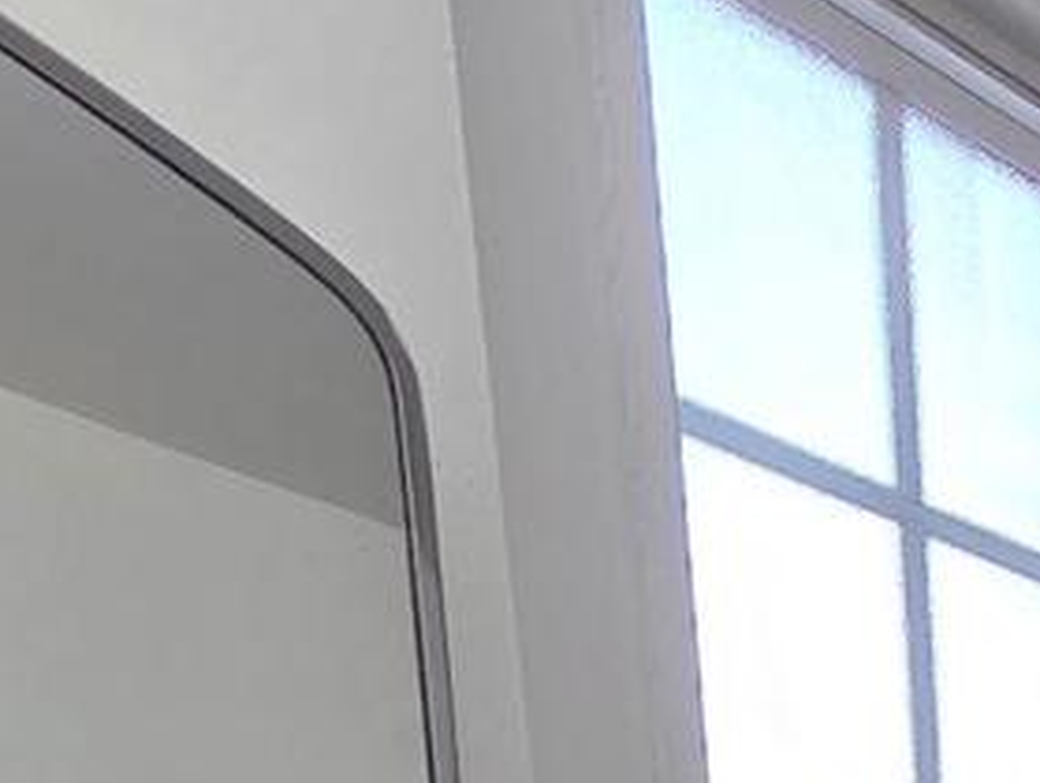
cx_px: 1994
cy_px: 1820
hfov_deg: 19.4
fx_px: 2016
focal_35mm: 67
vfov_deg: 14.9
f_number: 2.2
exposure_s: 1/120
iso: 125
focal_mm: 2.2
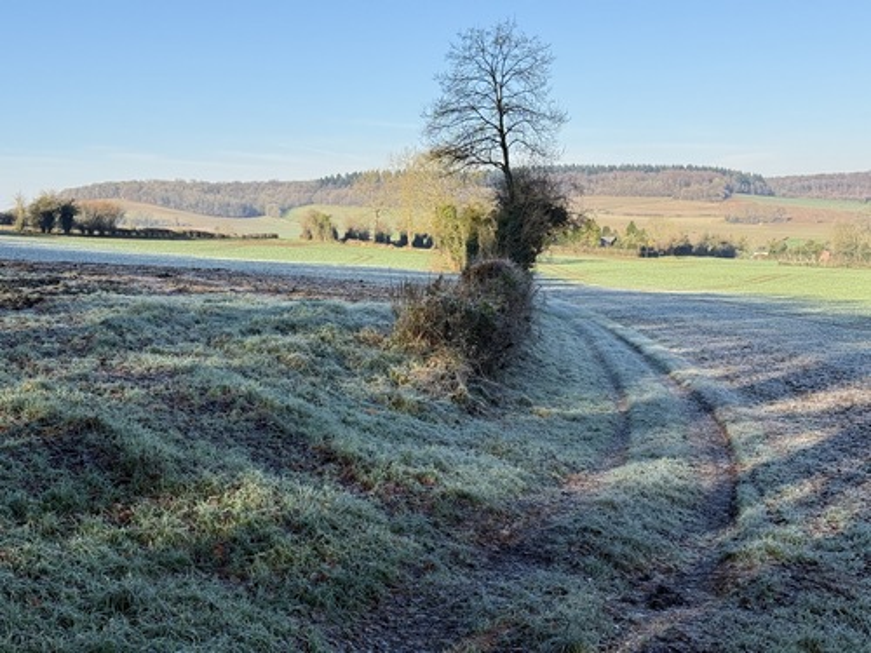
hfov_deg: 39.7
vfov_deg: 30.3
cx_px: 436
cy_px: 326
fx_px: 1208
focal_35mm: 48
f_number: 1.78
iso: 64
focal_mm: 6.76
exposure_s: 1/1980
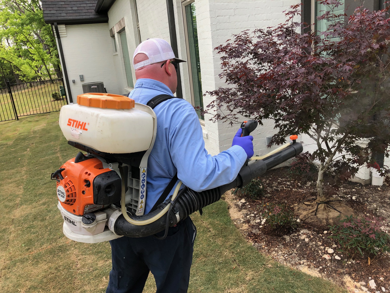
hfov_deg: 63.4
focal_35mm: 28
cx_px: 195
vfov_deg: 49.7
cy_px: 146
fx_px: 315
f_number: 1.8
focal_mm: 4
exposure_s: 1/607
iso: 20
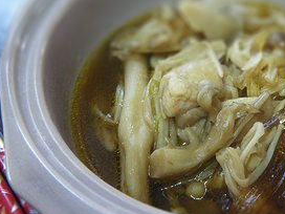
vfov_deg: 29.1
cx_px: 180
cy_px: 123
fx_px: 412
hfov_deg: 37.9
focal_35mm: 50
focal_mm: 6.1
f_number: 3.8
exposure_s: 1/30
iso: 800
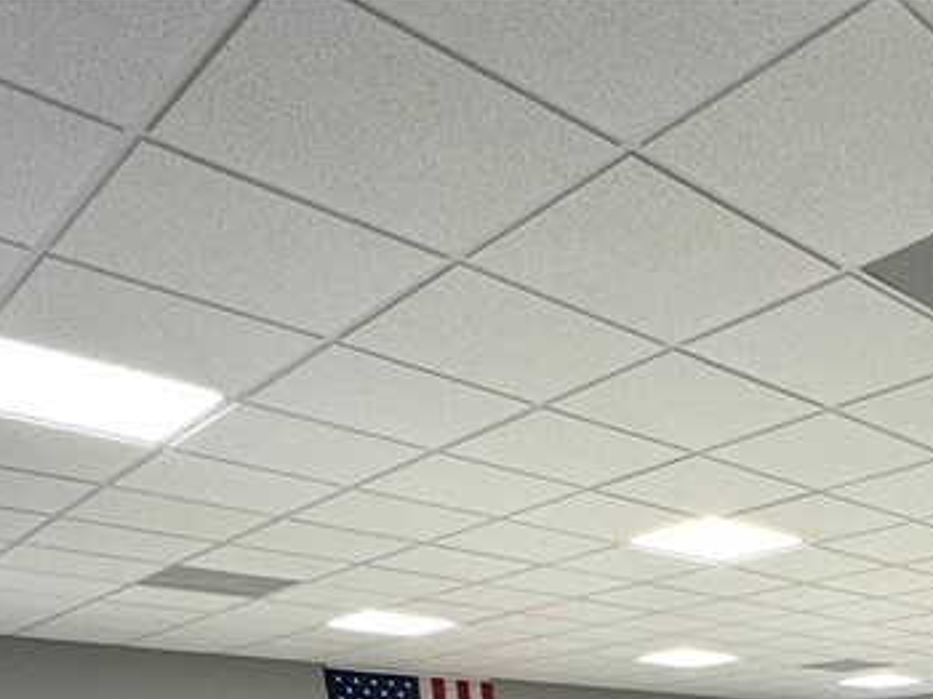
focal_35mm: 41
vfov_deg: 26.5
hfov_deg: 41.6
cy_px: 1019
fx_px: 1104
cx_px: 866
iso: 125
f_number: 2.2
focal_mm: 2.22
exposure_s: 1/120
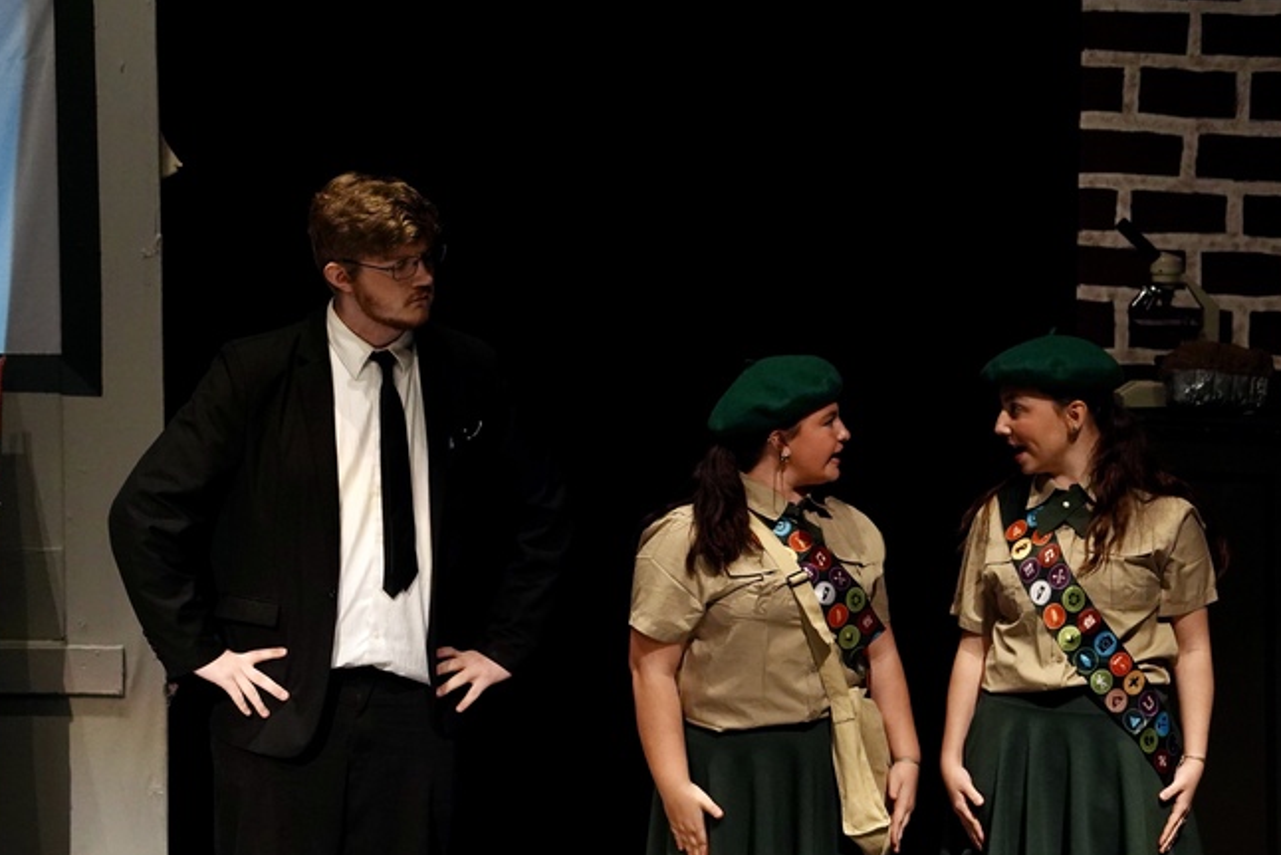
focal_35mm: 404
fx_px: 14378
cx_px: 926
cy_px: 673
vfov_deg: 3.4
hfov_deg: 5.1
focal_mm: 255
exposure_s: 1/100
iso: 3200
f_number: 7.1
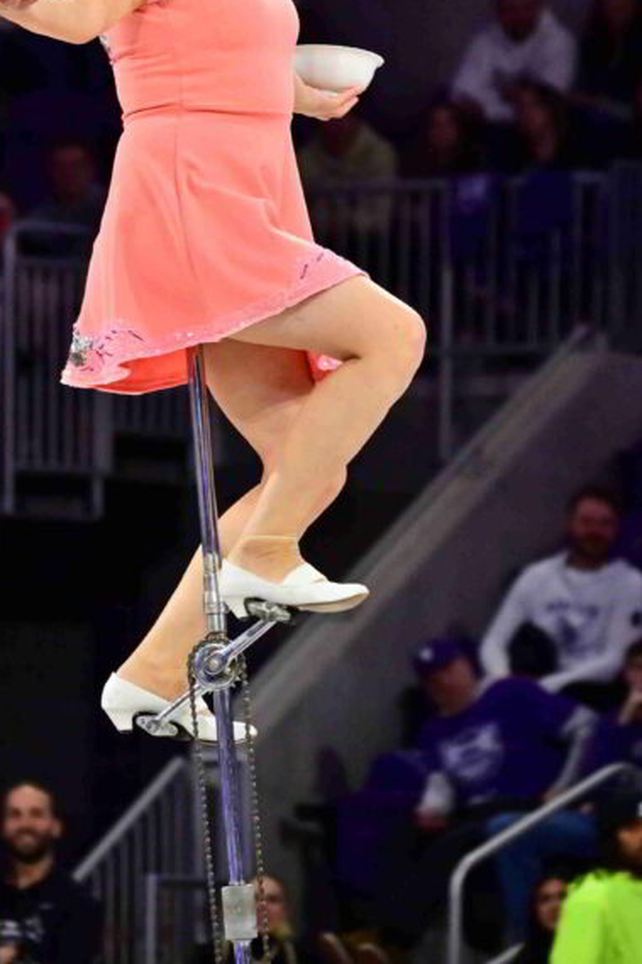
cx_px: 374
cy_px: 235
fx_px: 13007
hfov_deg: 2.8
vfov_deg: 4.2
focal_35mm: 486
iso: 2000
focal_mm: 180
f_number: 5.6
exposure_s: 1/500
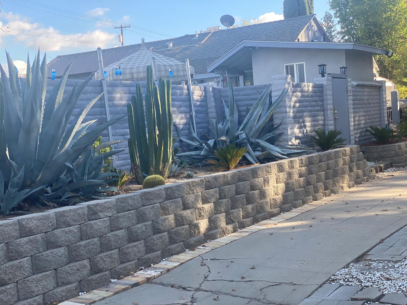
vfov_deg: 28.0
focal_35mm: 52
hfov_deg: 36.8
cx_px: 204
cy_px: 152
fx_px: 611
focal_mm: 6
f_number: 2
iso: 20
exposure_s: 1/187
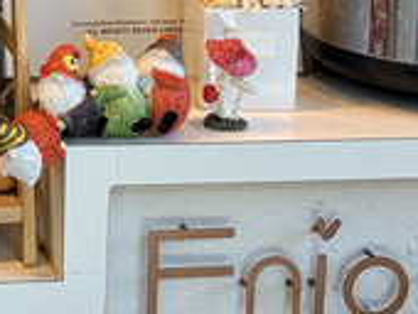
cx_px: -170
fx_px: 1475
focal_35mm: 122
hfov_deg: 15.2
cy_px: -226
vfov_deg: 11.4
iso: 80
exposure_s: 1/60
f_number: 1.6
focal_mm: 5.96
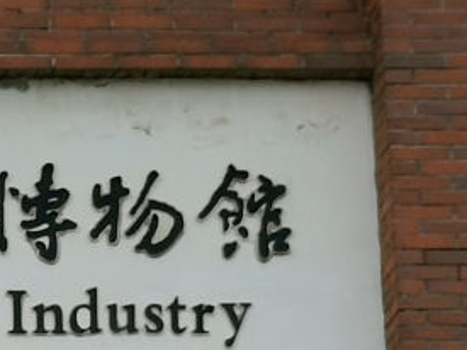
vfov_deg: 4.7
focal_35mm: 314
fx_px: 4234
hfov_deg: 6.2
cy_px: 350
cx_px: -333
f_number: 1.8
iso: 50
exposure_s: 1/1961
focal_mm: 5.58
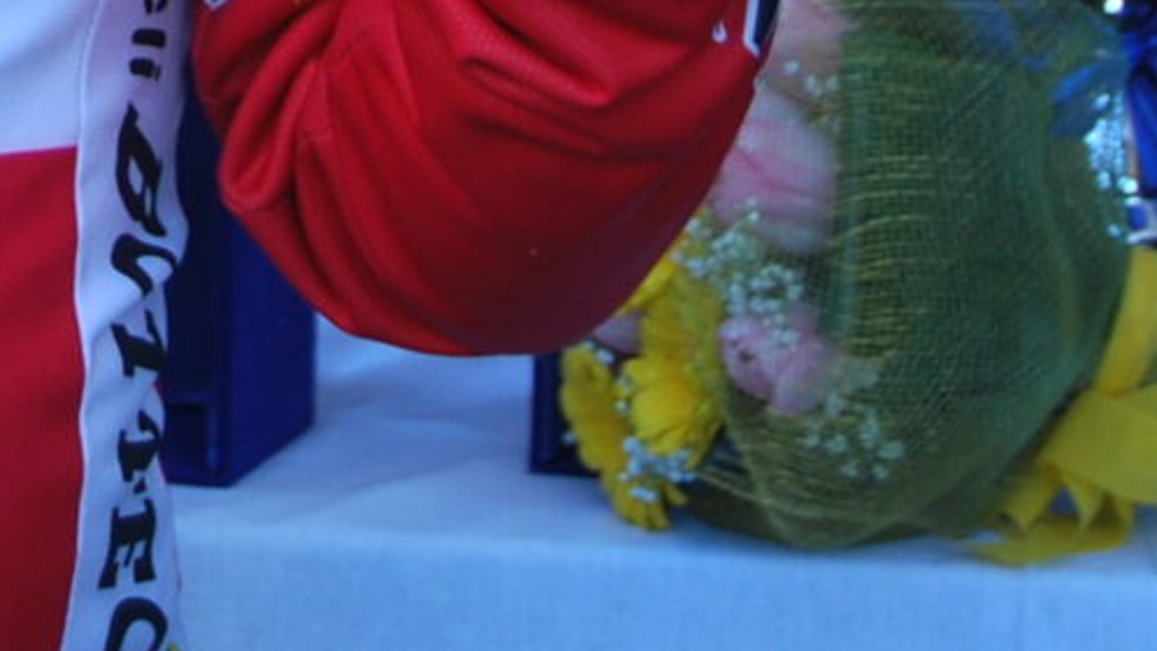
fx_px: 9540
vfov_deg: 3.9
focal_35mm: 311
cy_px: -710
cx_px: -455
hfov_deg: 6.9
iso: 200
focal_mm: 48
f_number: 5.6
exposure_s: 1/80
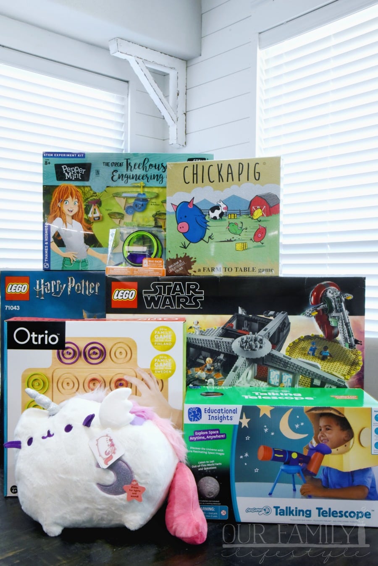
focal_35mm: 35
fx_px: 551
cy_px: 283
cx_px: 189
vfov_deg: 54.4
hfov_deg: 37.9
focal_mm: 35
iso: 3600
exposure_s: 1/15
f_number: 18
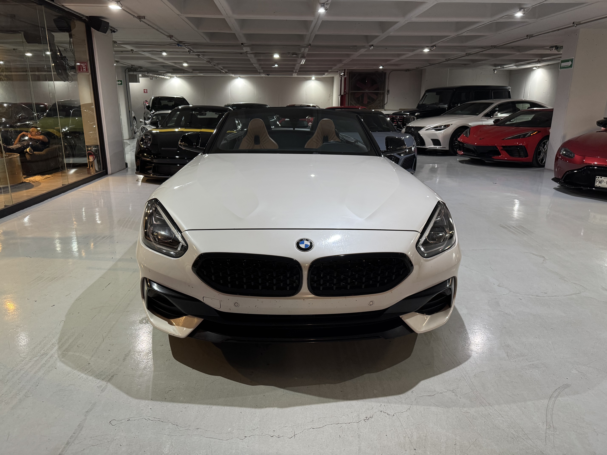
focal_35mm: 24
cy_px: 228
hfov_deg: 71.6
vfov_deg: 56.8
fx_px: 421
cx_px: 304
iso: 250
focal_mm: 6.76
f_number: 1.78
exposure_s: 1/60
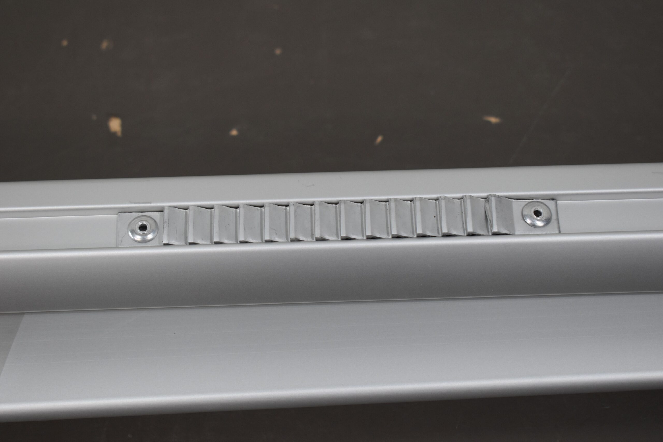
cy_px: 221
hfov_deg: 28.1
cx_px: 332
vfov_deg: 18.9
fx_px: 1326
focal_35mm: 72
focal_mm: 48
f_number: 5.3
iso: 800
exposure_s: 1/250
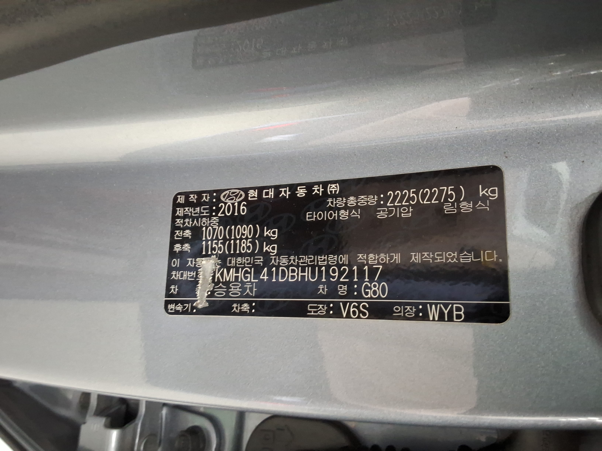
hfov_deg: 63.4
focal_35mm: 28
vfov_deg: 49.7
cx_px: 301
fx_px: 487
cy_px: 226
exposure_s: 1/24
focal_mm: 2.91
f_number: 1.9
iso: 230
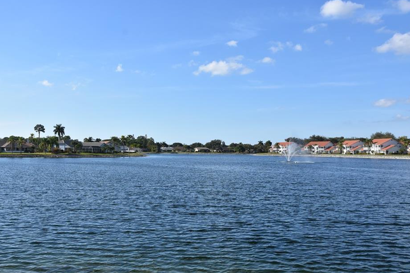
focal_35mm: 40
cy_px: 140
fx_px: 455
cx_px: 185
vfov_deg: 33.4
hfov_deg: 48.4
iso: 200
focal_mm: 24
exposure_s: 1/500
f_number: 8
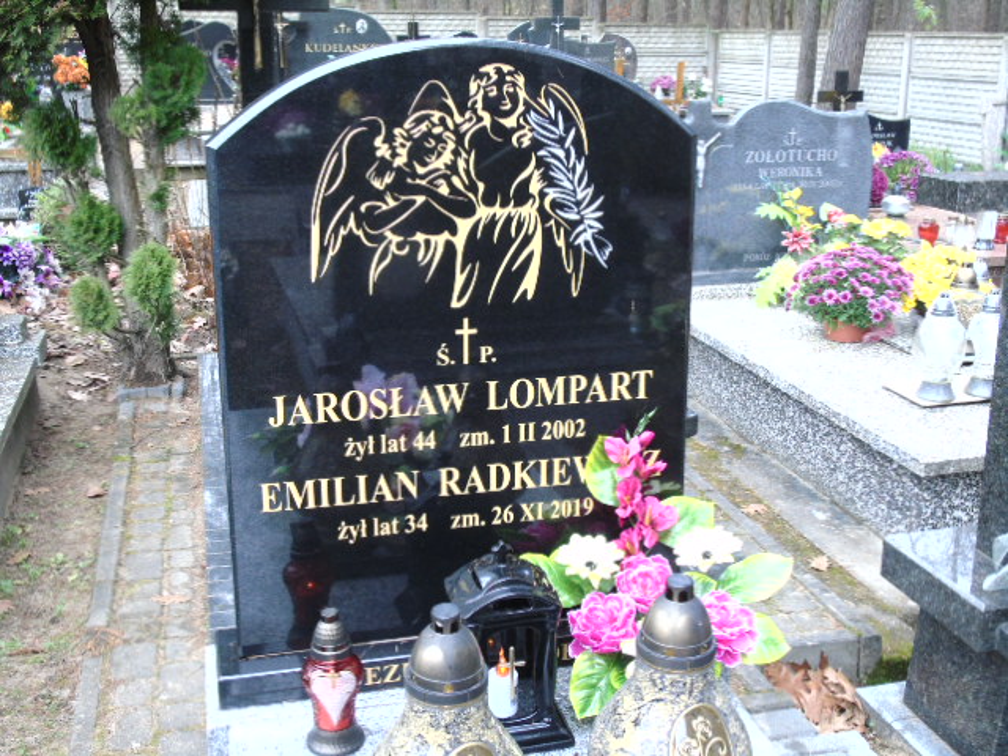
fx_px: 1165
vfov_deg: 36.0
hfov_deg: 46.8
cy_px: 378
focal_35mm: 40
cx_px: 504
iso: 400
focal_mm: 7.1
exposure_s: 1/20
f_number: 3.9
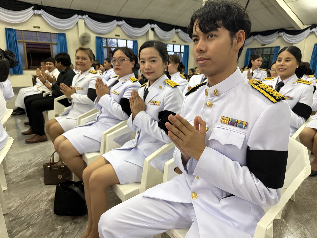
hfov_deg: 71.6
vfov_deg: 56.8
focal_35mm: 24
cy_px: 119
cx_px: 158
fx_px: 220
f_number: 1.78
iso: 800
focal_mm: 6.76
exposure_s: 1/50
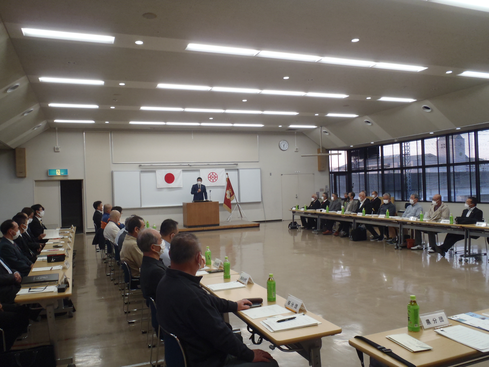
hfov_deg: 63.4
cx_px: 244
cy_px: 184
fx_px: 396
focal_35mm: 28
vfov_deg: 49.7
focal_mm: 5
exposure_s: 1/30
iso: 200
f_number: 3.9
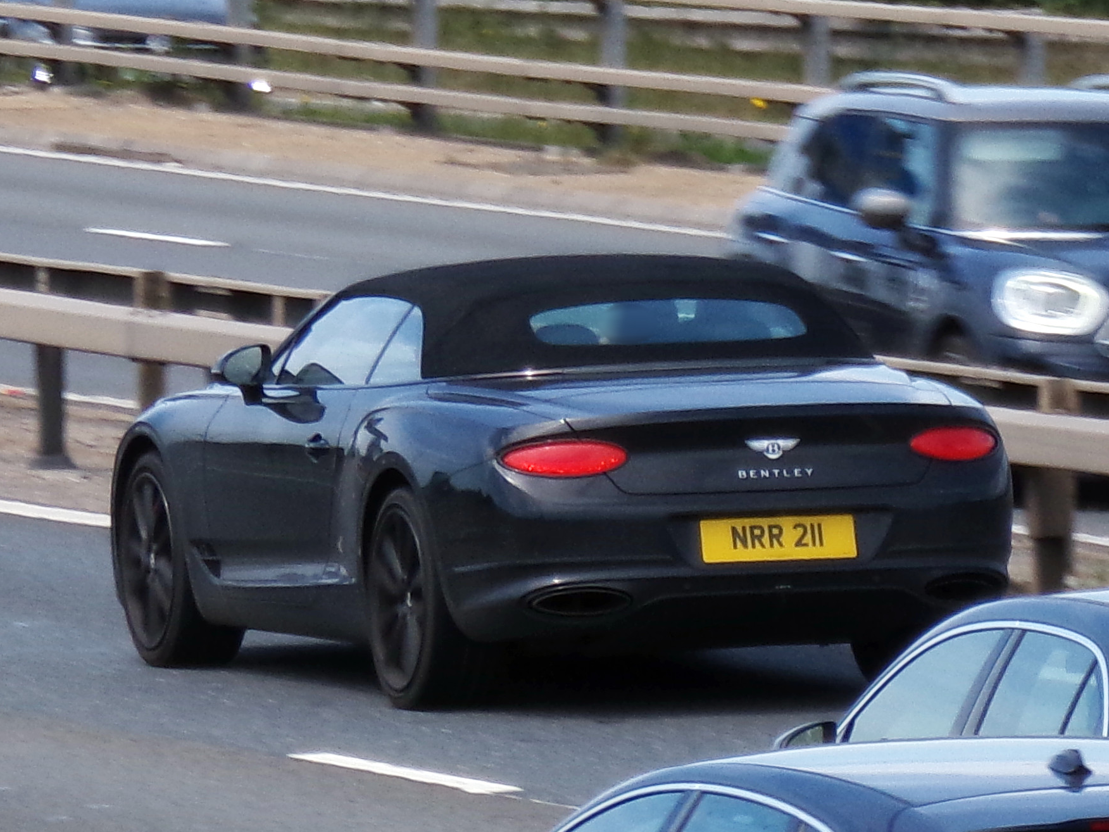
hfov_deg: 8.2
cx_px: 571
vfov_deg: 6.2
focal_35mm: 240
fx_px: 7689
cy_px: 414
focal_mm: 41.5
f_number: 5
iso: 100
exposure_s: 1/400
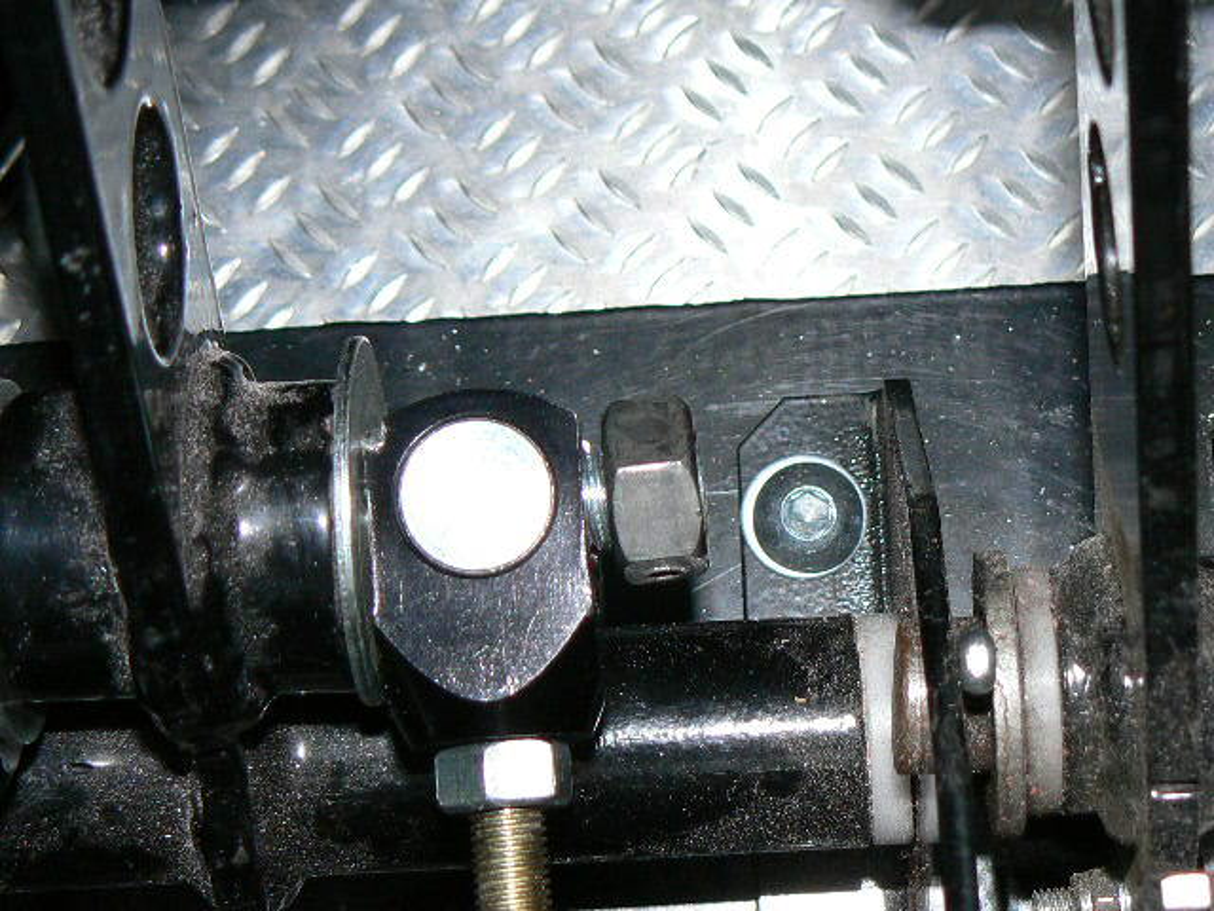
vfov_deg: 14.9
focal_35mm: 99
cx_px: 607
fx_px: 3472
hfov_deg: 19.8
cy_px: 456
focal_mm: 12
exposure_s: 1/30
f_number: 3.2
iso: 100
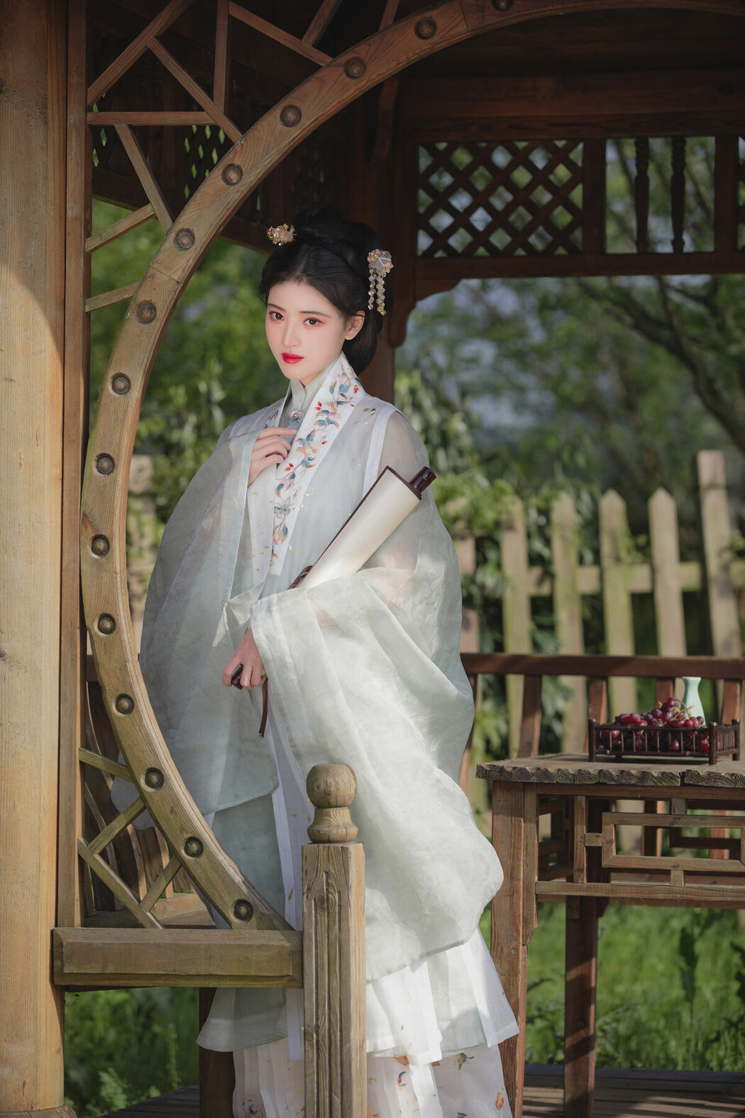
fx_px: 3694
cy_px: 559
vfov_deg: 17.2
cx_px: 372
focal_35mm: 119
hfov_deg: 11.5
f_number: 4
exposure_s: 1/400
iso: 100
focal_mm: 120
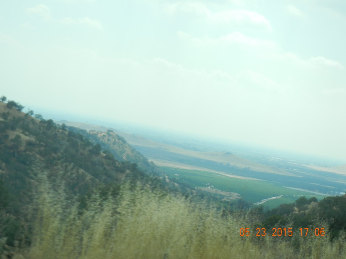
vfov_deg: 16.6
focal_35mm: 89
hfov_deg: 22.0
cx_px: 173
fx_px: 890
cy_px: 130
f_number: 4.4
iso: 160
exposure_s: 1/548
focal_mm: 16
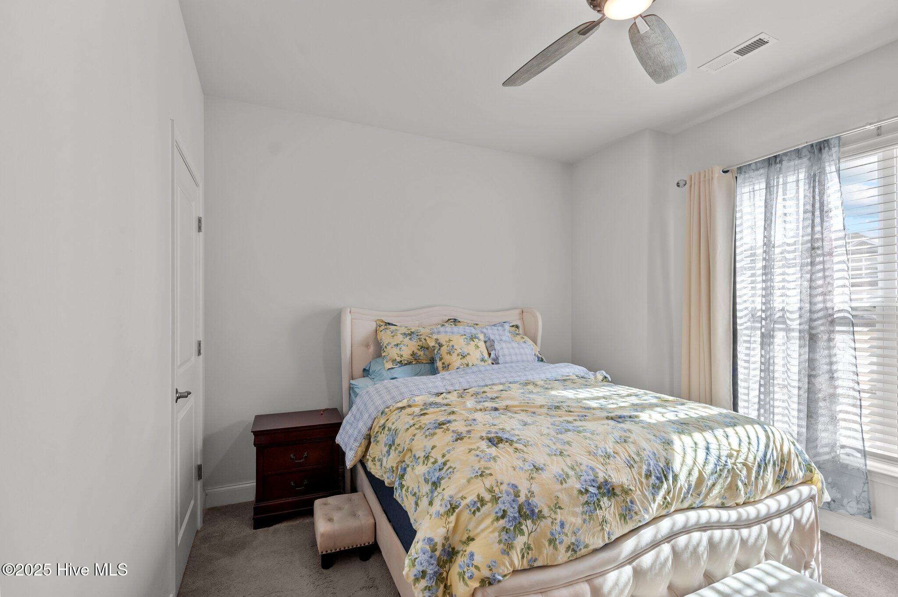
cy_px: 298
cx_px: 449
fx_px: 399
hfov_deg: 96.8
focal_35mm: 16
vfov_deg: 73.7
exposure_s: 1/100
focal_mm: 16
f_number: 5
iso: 400
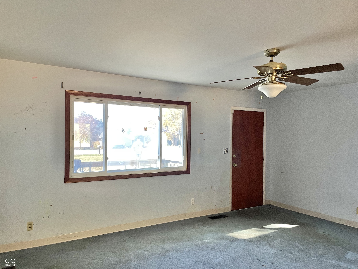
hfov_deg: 67.3
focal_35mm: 26
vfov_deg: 53.1
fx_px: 269
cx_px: 179
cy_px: 134
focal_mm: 4.2
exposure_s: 1/60
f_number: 1.6
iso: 200
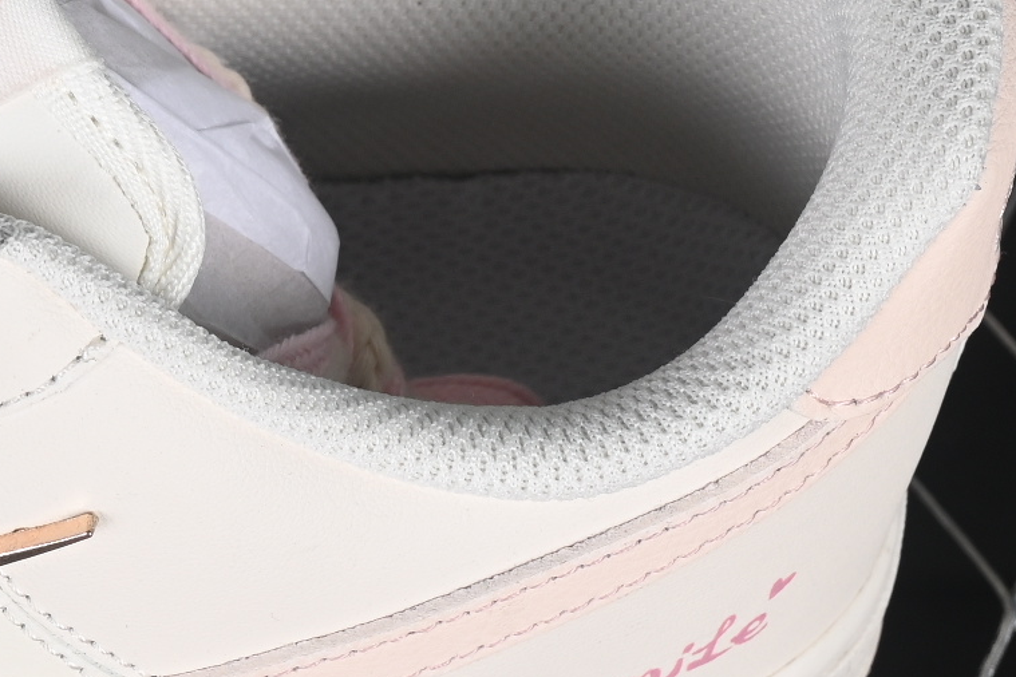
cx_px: -470
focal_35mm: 275
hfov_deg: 7.4
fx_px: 7761
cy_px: 128
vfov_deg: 5.0
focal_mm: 50
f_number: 7.1
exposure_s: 1/80
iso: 160
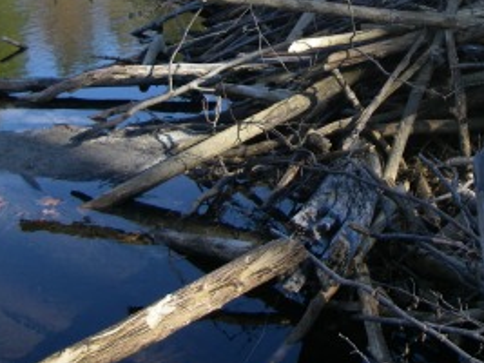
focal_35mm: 76
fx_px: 1062
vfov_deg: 19.0
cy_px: 27
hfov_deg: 25.6
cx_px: 304
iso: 64
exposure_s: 1/200
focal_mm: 6.3
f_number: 3.3
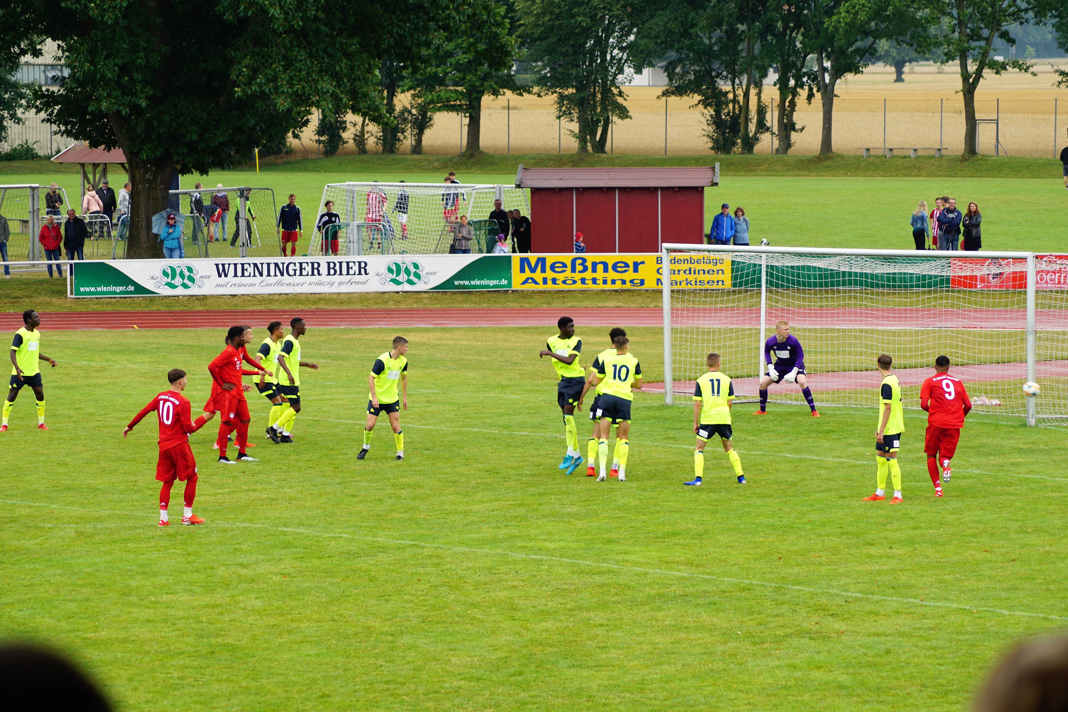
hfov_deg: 12.7
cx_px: 543
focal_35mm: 162
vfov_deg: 8.5
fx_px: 4791
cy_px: 347
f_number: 5
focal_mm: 105
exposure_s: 1/250
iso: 100
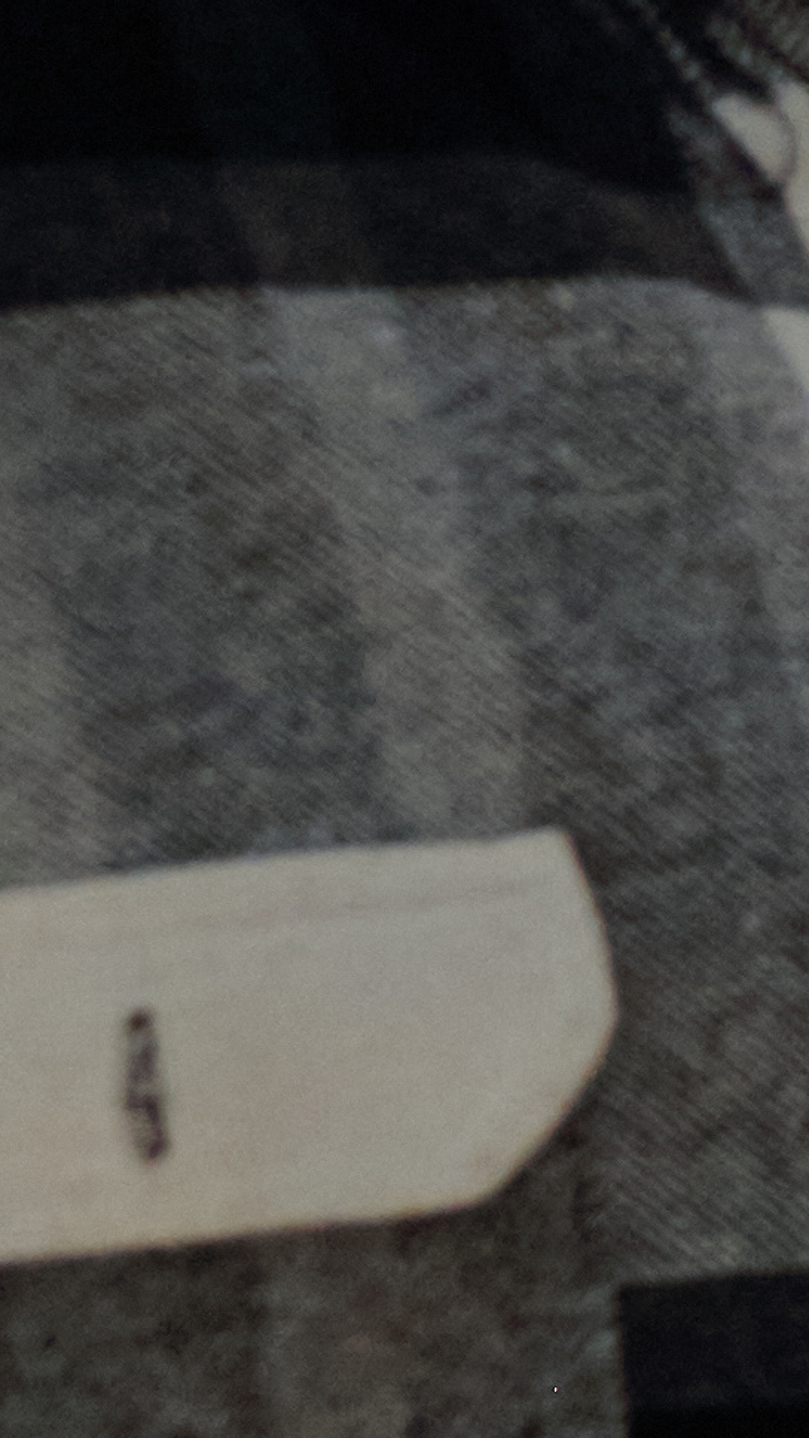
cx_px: 5348
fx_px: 11935
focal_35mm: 313
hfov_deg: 3.3
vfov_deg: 6.9
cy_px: 113
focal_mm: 35
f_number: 4
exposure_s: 1/160
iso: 1600
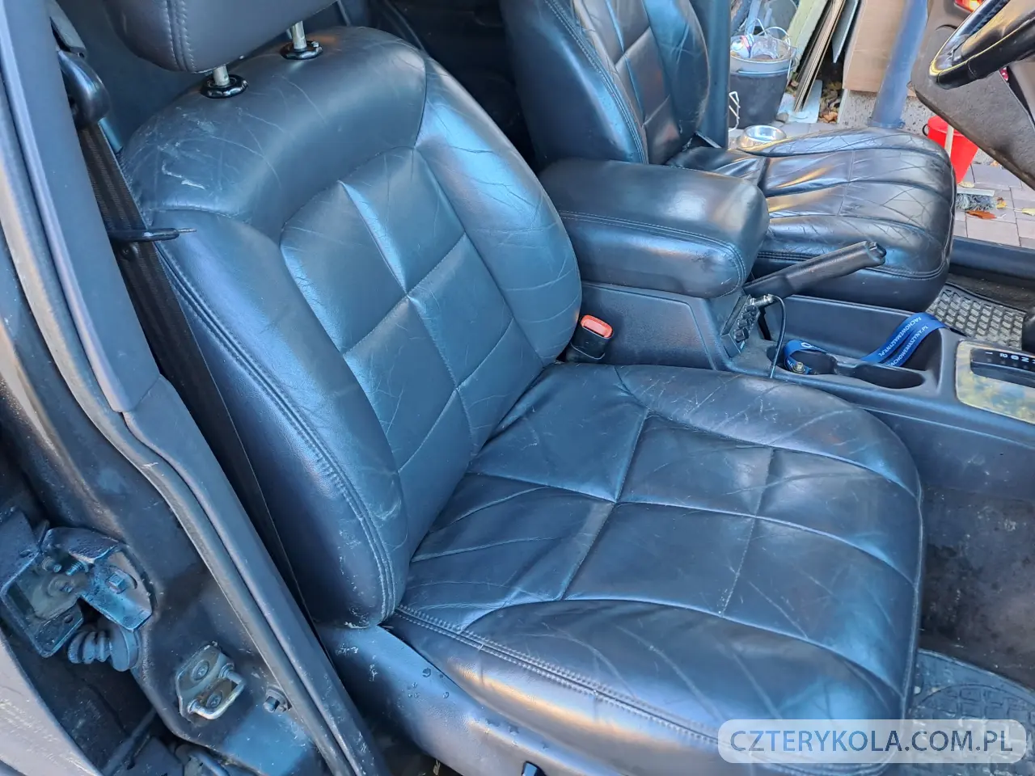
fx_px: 747
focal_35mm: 25
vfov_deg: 54.9
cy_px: 388
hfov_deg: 69.4
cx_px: 518
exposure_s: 1/50
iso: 250
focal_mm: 4.65
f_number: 1.8
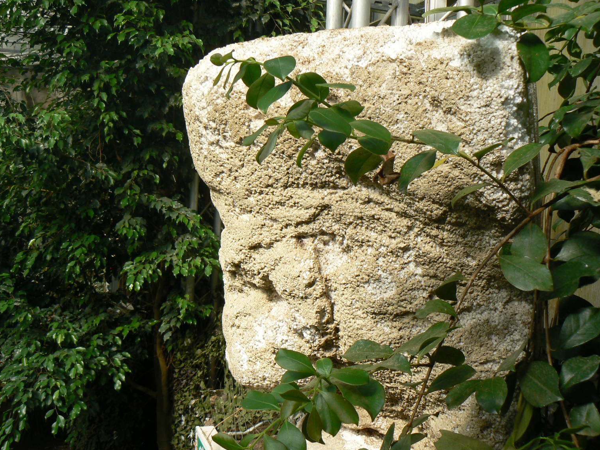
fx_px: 659
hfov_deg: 49.0
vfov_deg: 37.7
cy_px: 235
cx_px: 294
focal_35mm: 38
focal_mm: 6
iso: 80
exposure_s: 1/200
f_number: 5.6
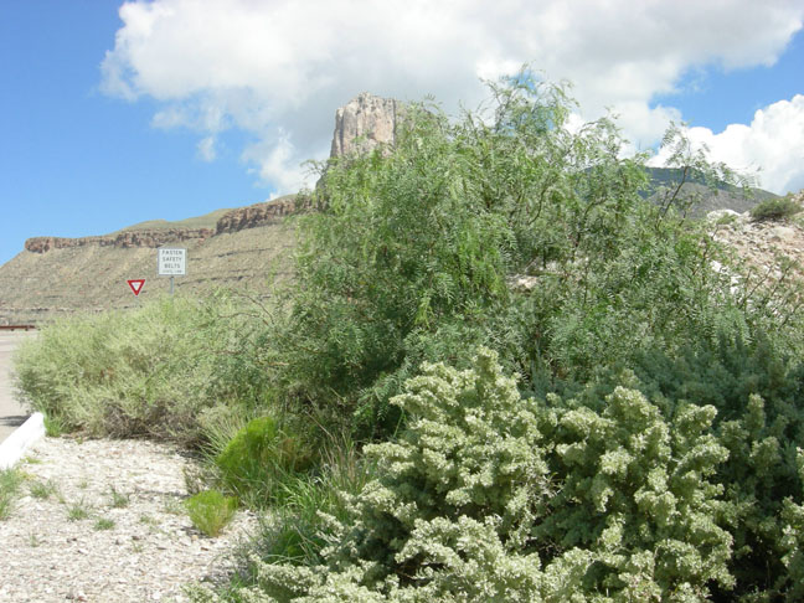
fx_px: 836
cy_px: 302
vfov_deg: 39.7
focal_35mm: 36
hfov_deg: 51.4
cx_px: 402
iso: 64
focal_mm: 7.5
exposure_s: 1/193
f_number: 6.8
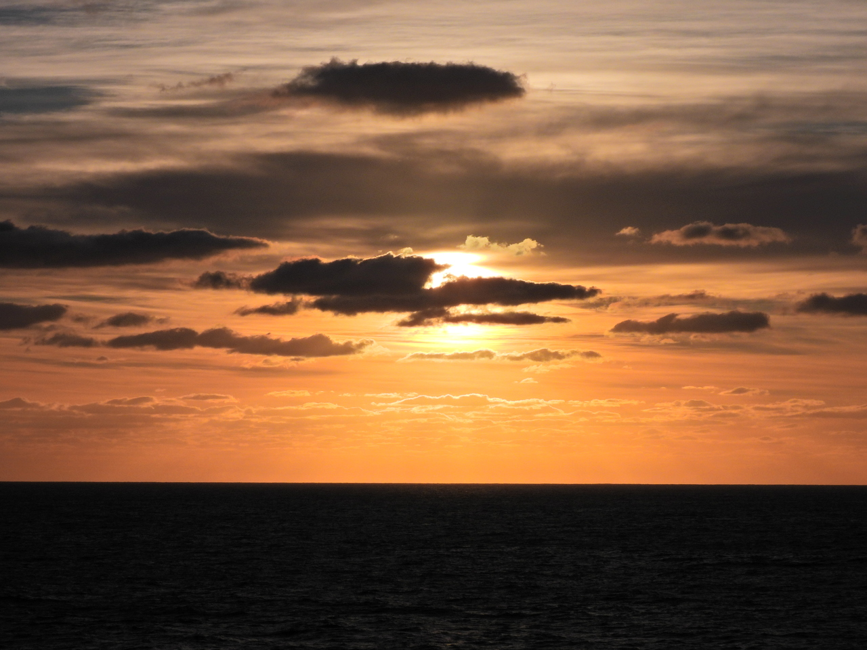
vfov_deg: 12.9
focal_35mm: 115
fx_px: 2880
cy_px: 325
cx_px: 434
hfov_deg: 17.1
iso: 100
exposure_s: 1/2000
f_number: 8
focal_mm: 20.5
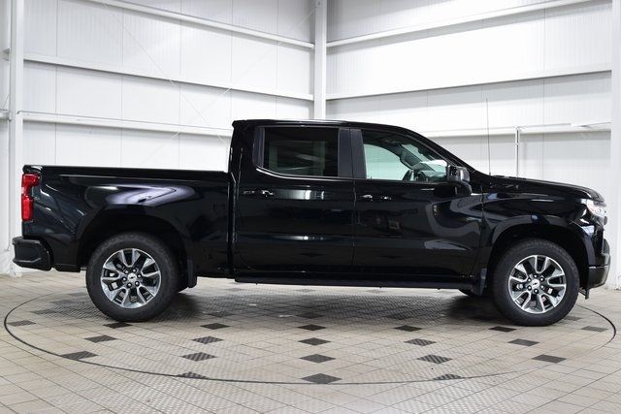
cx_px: 310
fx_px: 699
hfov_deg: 47.9
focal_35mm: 40
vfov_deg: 33.0
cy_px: 207
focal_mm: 27
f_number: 6.3
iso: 640
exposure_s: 1/15
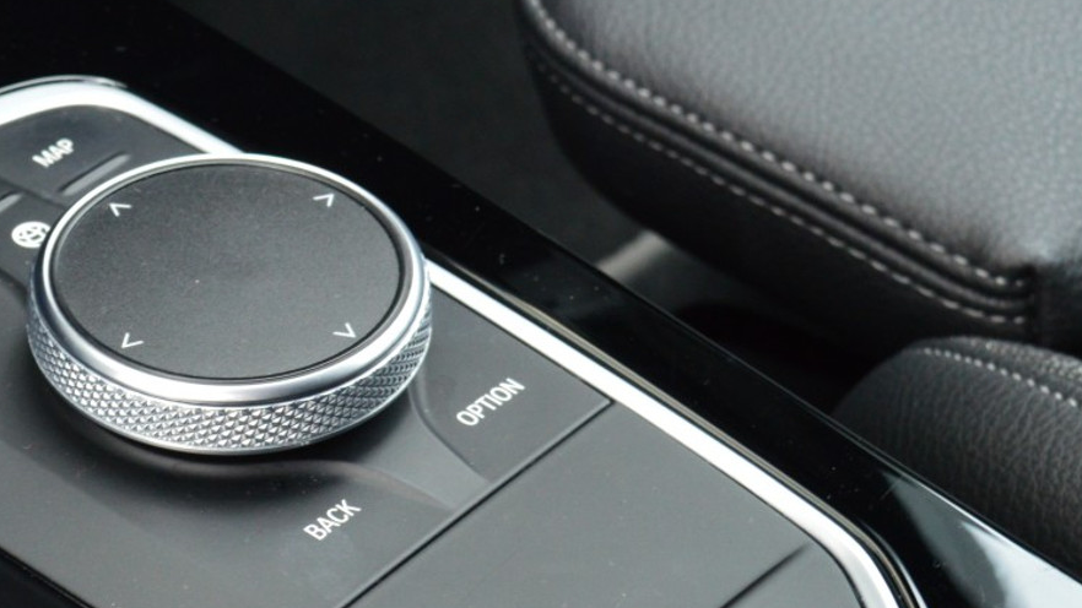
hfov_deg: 16.2
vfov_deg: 9.3
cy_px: 483
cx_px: 4
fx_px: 3730
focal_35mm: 130
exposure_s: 1/60
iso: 800
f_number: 8
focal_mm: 38
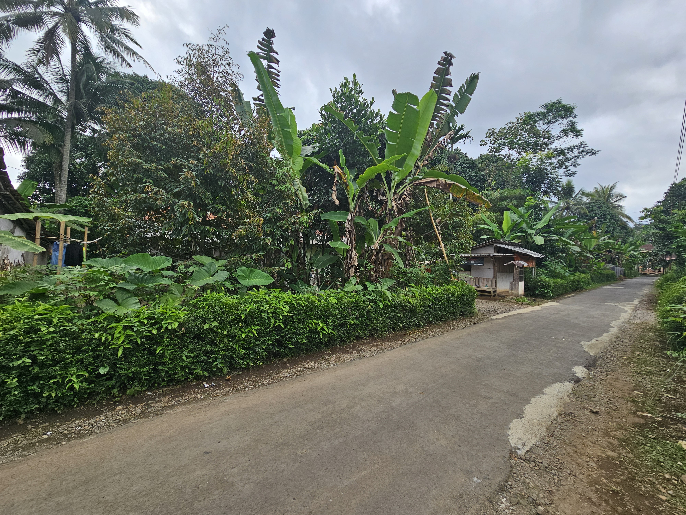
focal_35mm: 13
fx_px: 258
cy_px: 258
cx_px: 343
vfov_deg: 89.9
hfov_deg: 106.2
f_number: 2.2
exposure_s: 1/440
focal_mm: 2.2
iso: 50
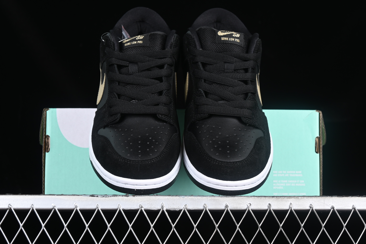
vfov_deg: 18.2
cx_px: 183
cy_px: 122
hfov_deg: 27.0
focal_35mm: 75
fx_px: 762
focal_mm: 50
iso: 160
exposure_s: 1/60
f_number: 6.3
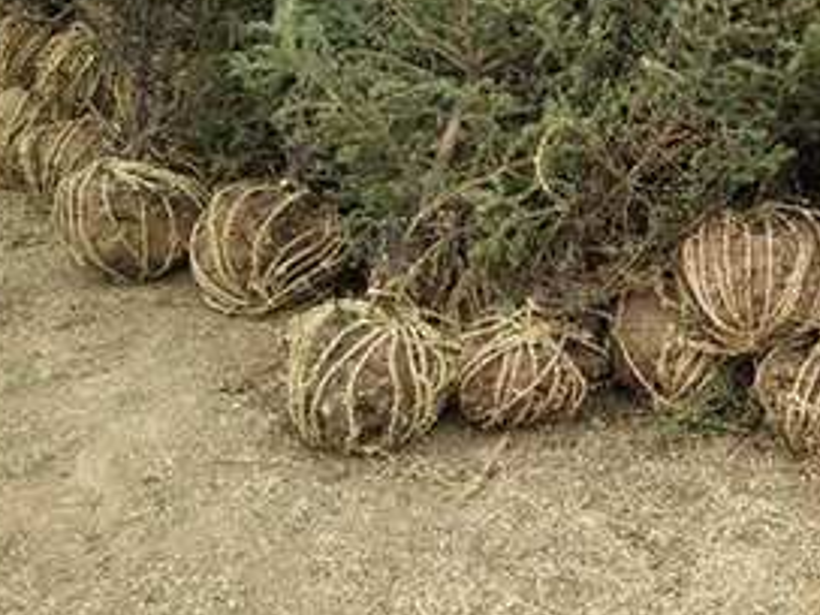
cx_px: 755
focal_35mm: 41
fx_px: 971
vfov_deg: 33.4
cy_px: 71
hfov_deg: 41.7
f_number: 2.2
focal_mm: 3.66
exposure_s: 1/398
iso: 50
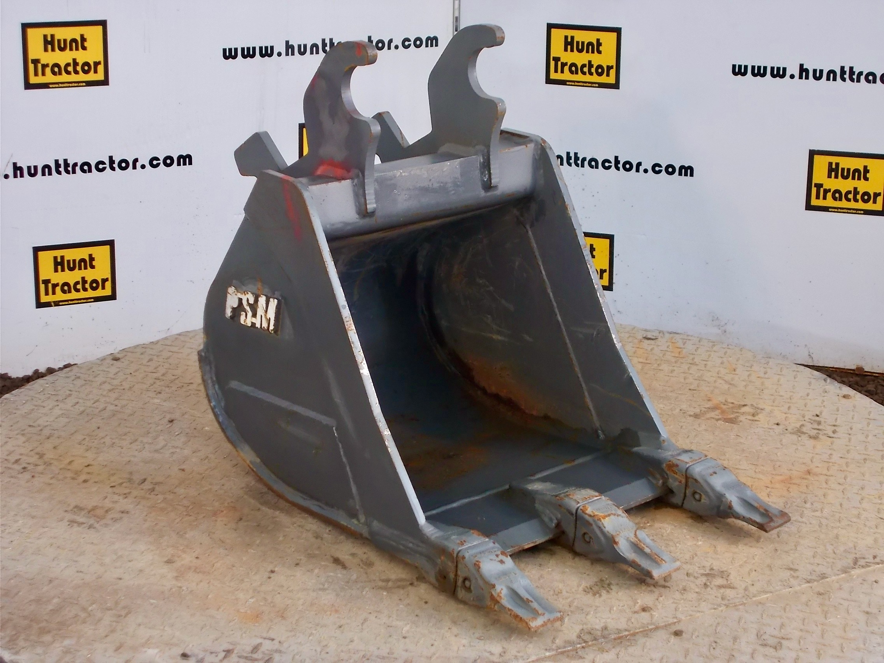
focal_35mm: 66
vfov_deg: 22.3
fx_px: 1685
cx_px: 442
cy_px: 332
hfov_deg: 29.4
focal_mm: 11.8
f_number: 5.3
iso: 200
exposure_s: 1/30
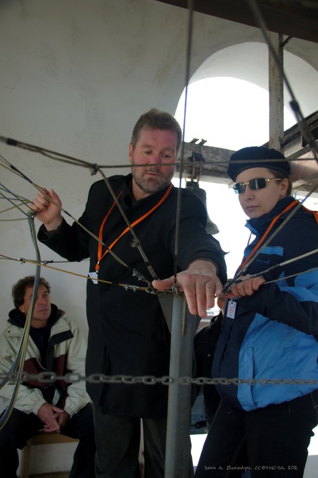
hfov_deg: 36.8
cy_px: 239
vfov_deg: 53.2
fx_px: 478
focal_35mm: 36
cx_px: 159
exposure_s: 1/160
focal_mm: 24
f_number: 5.6
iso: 200
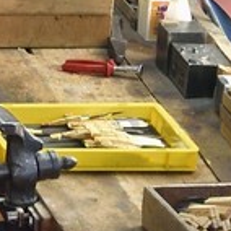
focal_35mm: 670
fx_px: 5058
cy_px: 43
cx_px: -872
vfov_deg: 2.6
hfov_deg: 2.5
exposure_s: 1/100
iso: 800
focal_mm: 70
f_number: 8
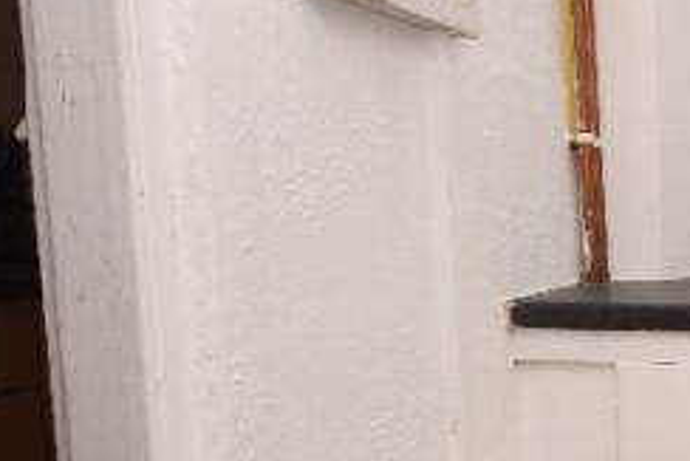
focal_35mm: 63
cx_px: 981
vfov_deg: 21.3
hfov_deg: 25.5
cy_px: 389
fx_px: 1208
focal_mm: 10
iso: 100
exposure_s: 1/60
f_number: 4
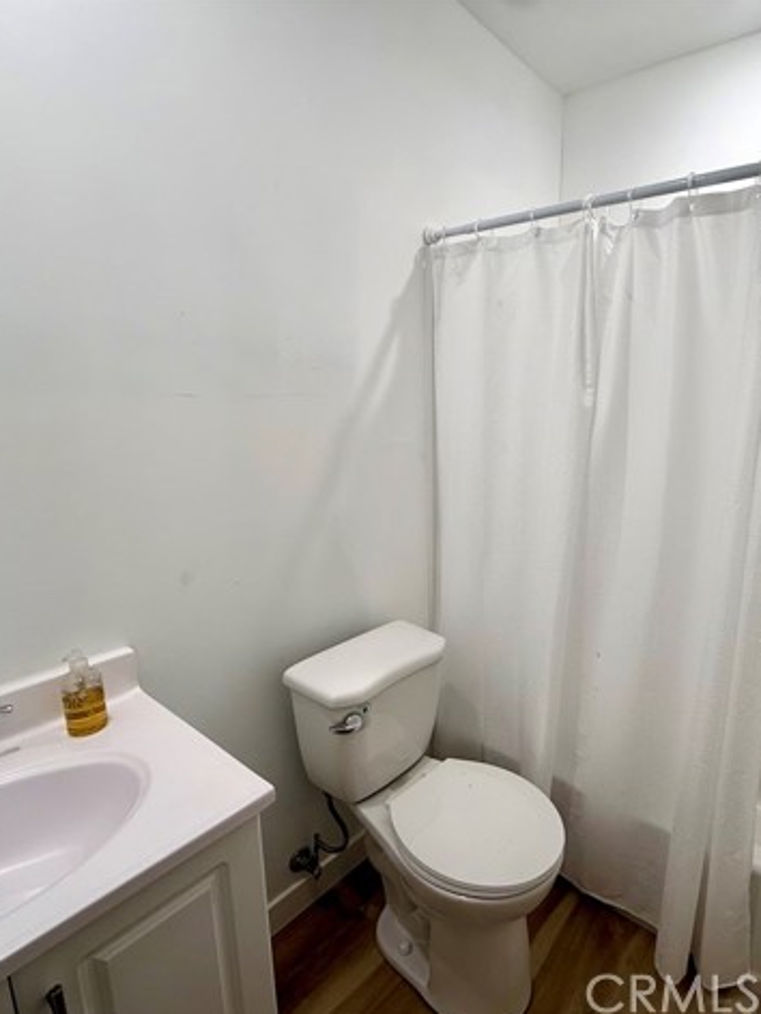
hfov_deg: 67.0
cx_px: 501
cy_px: 509
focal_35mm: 19
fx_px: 557
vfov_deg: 84.7
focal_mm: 2.22
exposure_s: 1/120
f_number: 2.2
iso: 80
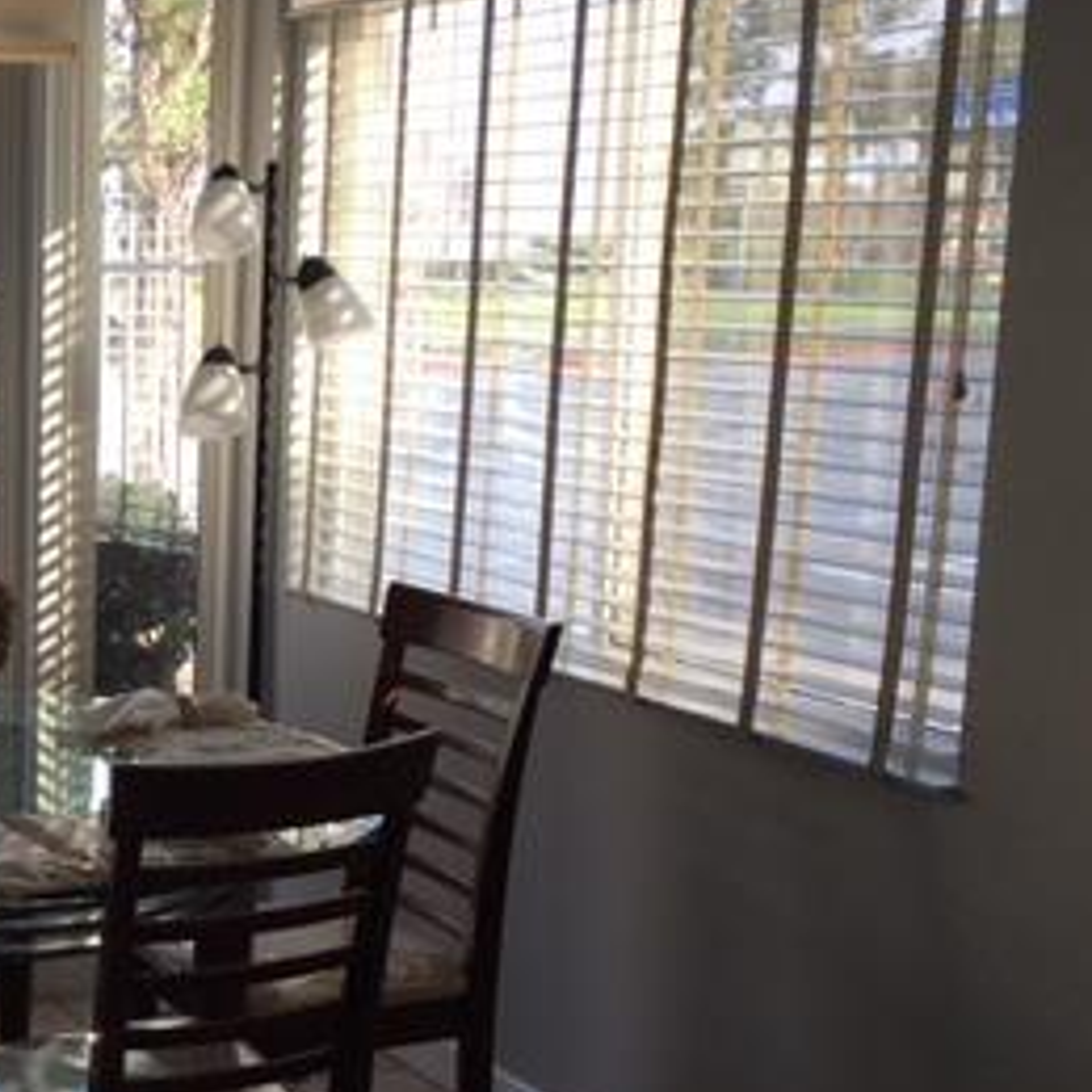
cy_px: 680
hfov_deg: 25.2
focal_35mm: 63
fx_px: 2248
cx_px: -130
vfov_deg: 27.2
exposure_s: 1/120
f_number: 2.2
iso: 25
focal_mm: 4.15
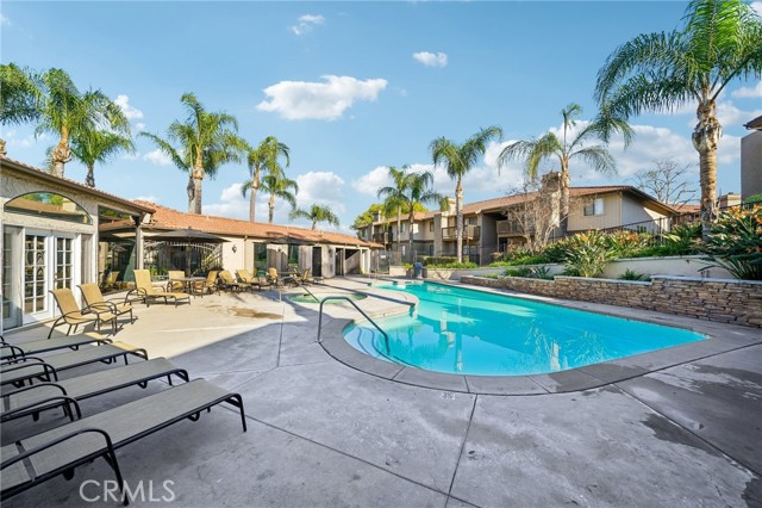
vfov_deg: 85.4
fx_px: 275
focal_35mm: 13
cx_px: 381
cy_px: 254
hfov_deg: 108.4
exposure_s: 1/160
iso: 100
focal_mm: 13
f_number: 9
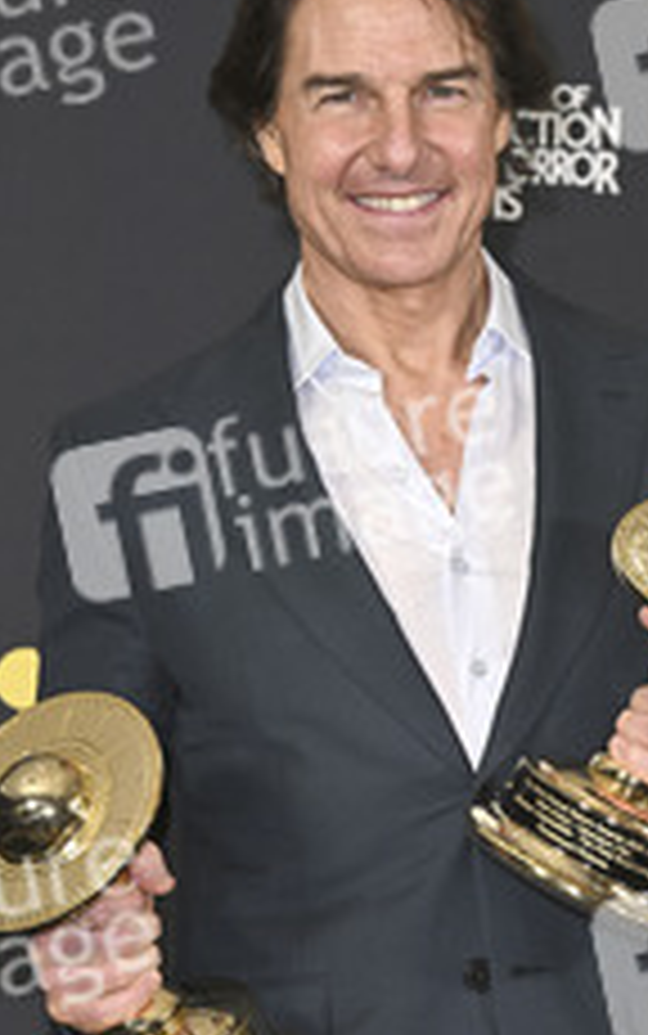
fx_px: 4600
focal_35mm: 163
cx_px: 414
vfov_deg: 12.8
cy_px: 720
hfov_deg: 8.1
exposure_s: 1/320
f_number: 5.6
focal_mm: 92
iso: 2000
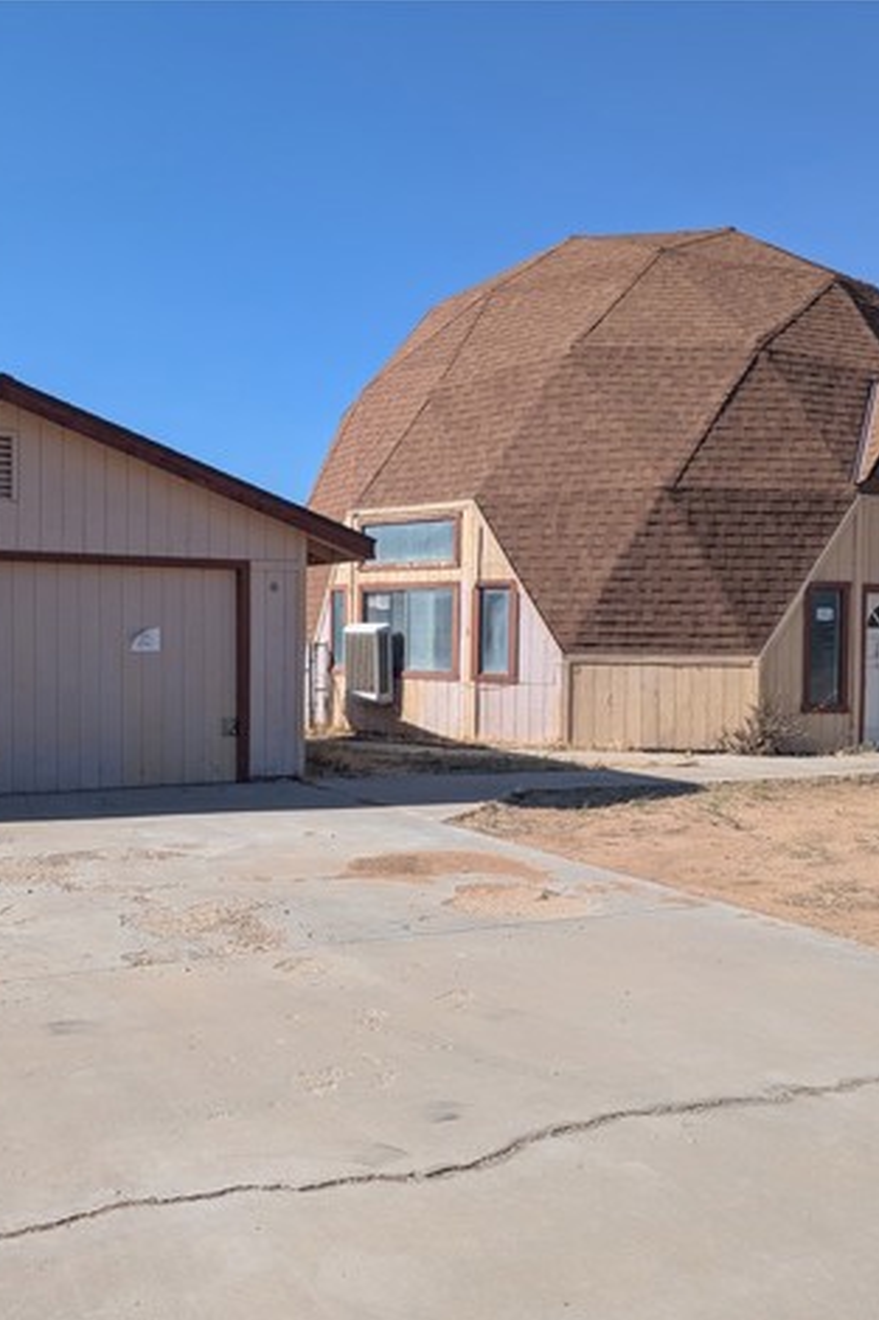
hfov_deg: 38.6
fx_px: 1246
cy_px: 673
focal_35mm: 34
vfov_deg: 55.8
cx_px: 317
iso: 46
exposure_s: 1/2096
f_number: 1.85
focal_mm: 6.81
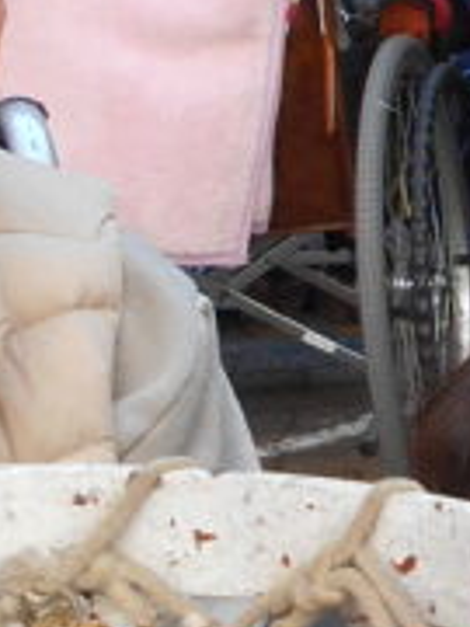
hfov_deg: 9.1
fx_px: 2679
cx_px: 1104
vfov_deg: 13.3
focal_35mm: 148
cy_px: 373
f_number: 3.4
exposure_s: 1/100
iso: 80
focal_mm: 4.7
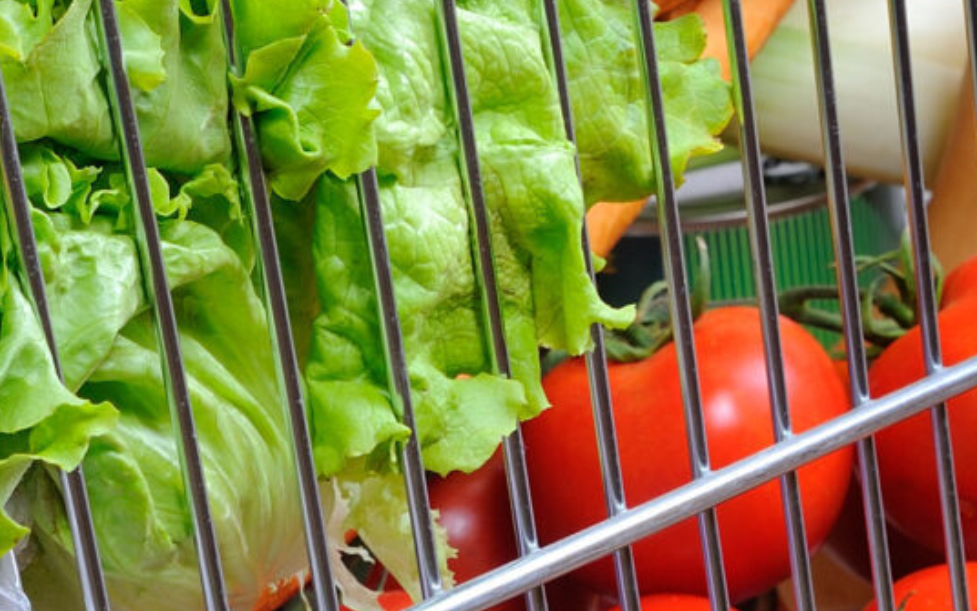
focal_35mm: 195
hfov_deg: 10.5
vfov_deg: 6.7
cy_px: -215
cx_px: 1314
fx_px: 5192
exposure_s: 1/60
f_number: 11
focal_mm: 38
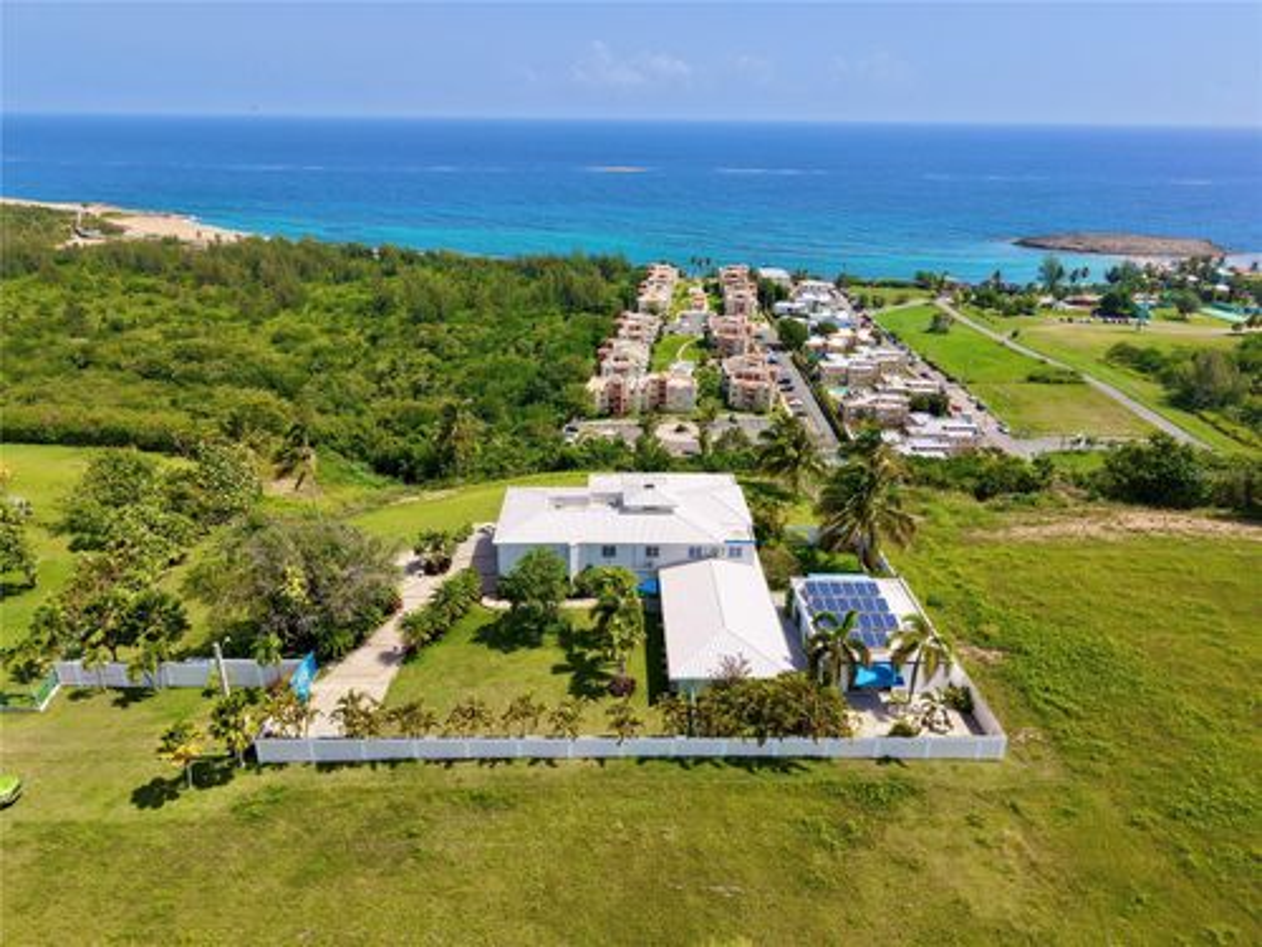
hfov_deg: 71.6
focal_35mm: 24
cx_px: 631
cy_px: 474
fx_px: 875
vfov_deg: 56.8
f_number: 1.8
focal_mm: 8.67
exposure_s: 1/5000
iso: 210
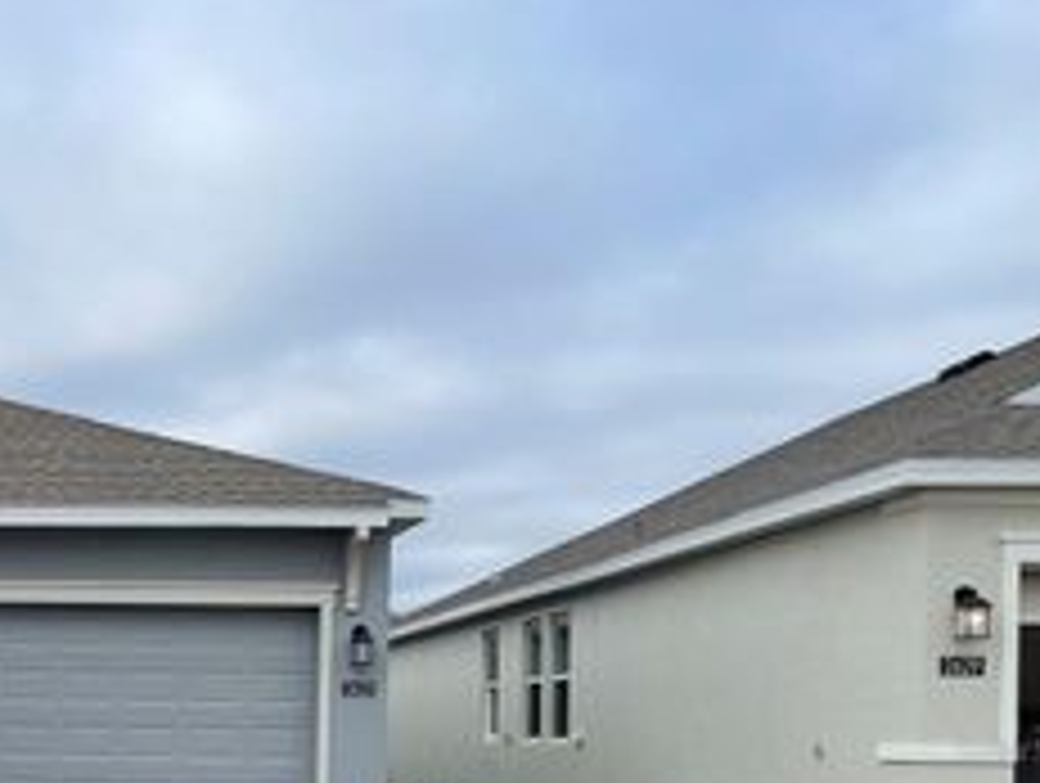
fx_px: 1625
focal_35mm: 54
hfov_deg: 32.2
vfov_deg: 26.0
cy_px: 749
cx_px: -36
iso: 32
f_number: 1.6
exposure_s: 1/3448
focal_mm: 5.1
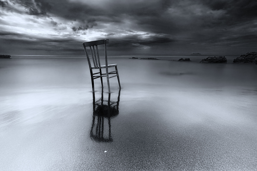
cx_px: 128
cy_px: 86
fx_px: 114
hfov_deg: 96.7
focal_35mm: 16
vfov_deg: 73.7
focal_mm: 16
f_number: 13
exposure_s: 66
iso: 50
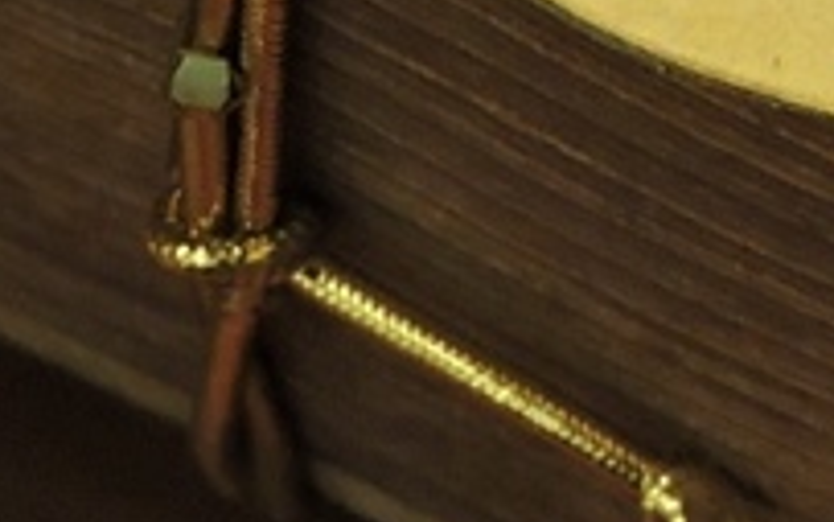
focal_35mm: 847
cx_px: 1097
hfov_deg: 2.5
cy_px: -664
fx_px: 19257
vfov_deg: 1.5
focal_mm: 32.2
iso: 800
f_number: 5.3
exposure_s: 1/15
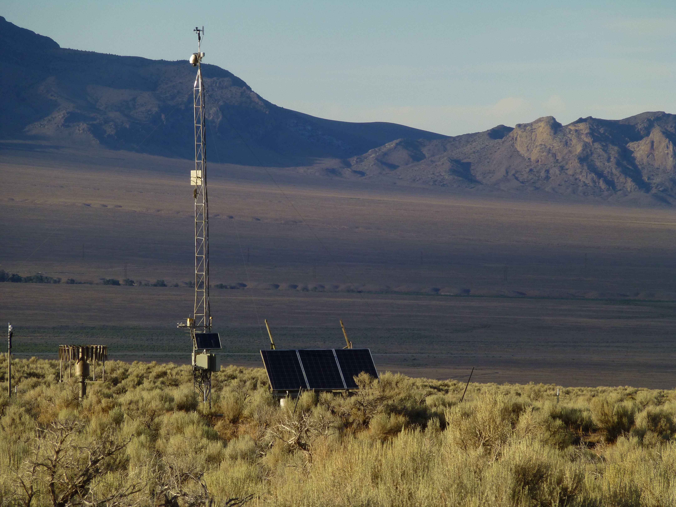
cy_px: 254
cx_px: 338
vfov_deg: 4.8
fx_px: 6093
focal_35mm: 312
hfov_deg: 6.4
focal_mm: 55.7
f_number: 5.9
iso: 100
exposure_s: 1/320
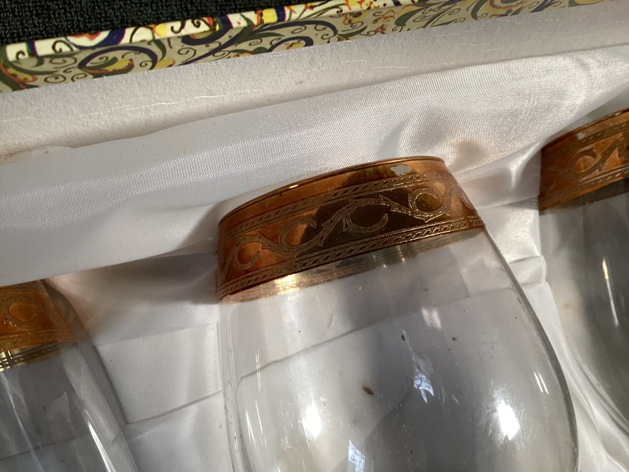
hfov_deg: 58.3
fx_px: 563
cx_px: 314
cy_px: 236
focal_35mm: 31
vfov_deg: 45.4
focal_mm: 3.3
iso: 64
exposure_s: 1/50
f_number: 2.4
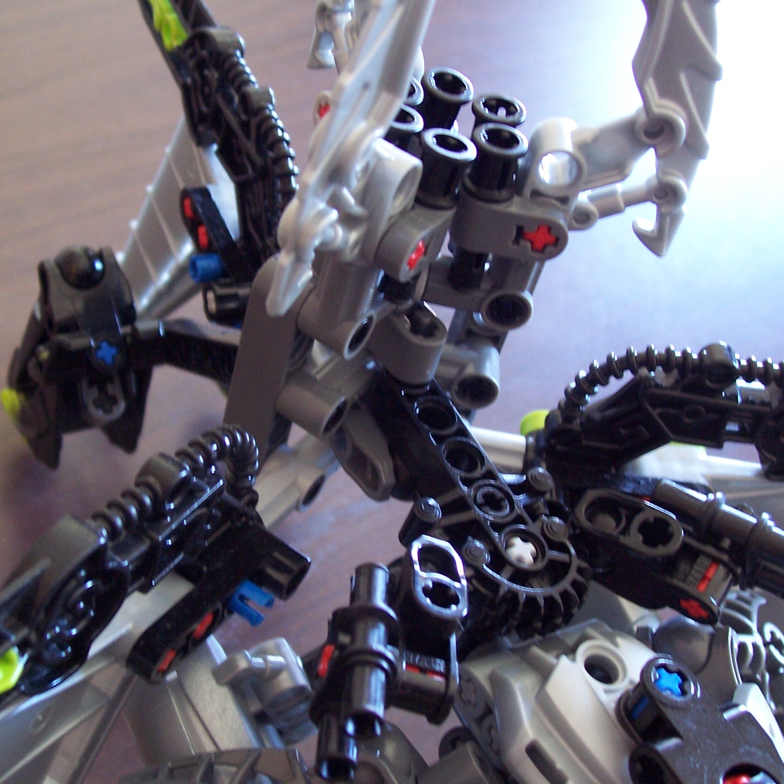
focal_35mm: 50
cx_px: 355
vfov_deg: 34.0
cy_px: 391
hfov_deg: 34.0
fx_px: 1281
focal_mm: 7
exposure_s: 1/8
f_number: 3
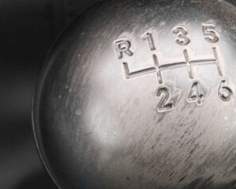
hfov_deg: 12.8
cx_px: 76
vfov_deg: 10.2
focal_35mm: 151
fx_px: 1054
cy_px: 101
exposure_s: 1/200
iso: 2000
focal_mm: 30.5
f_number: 8
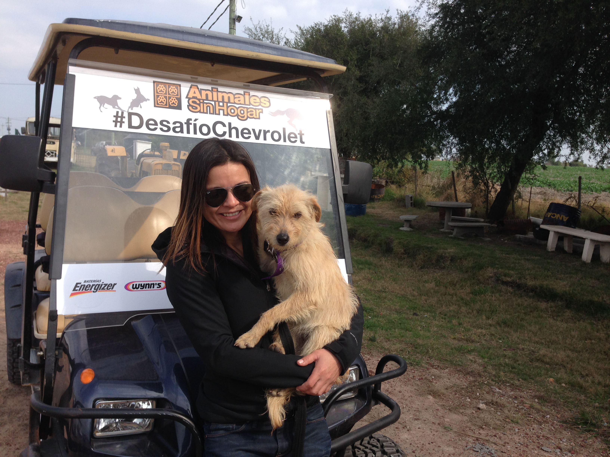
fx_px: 582
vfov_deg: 42.9
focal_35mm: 33
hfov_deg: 55.4
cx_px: 305
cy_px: 228
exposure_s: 1/951
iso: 50
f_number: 2.4
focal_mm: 4.12
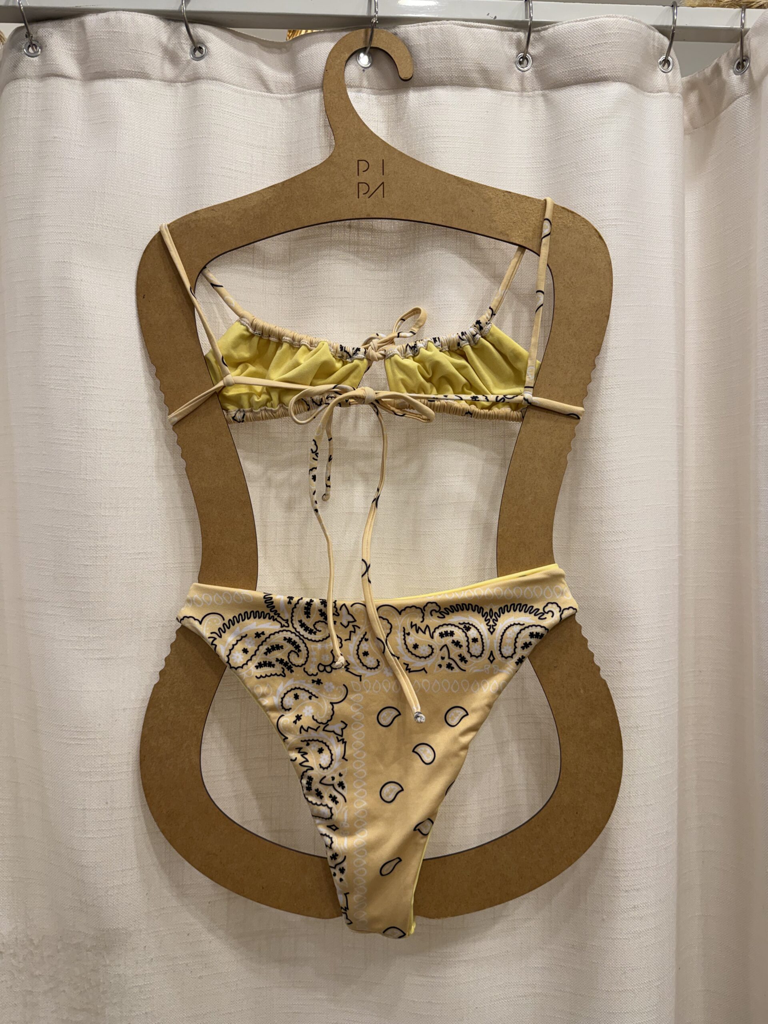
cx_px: 384
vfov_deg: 71.6
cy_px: 512
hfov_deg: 56.8
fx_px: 710
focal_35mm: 24
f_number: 1.78
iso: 64
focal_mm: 6.76
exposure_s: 1/120
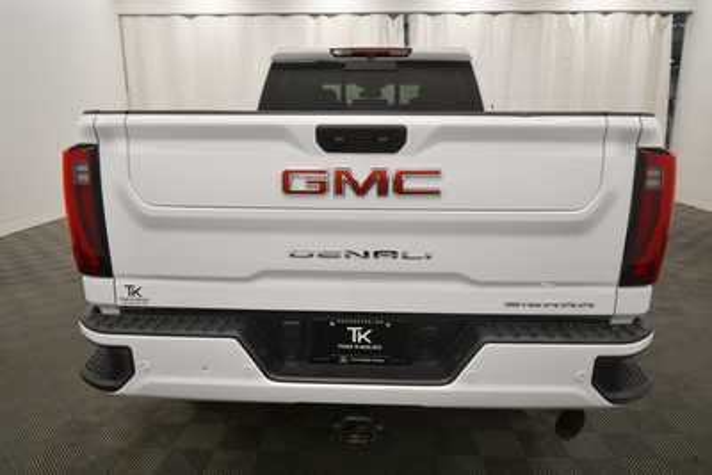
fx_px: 495
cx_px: 356
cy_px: 238
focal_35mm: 25
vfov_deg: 51.3
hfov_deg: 71.5
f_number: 5.3
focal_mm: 17
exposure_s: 1/250
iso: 720
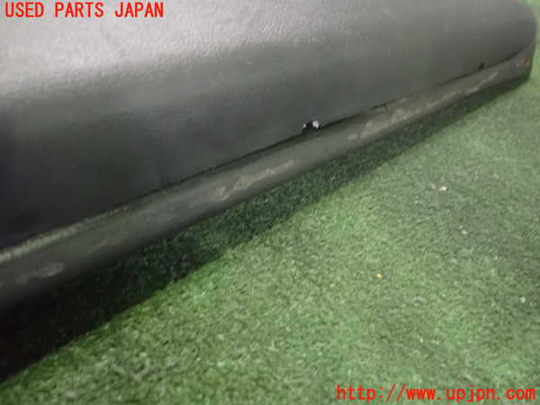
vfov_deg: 46.8
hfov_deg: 60.0
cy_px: 202
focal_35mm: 30
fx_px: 468
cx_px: 270
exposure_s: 1/40
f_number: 2.3
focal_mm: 5.4
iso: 1600
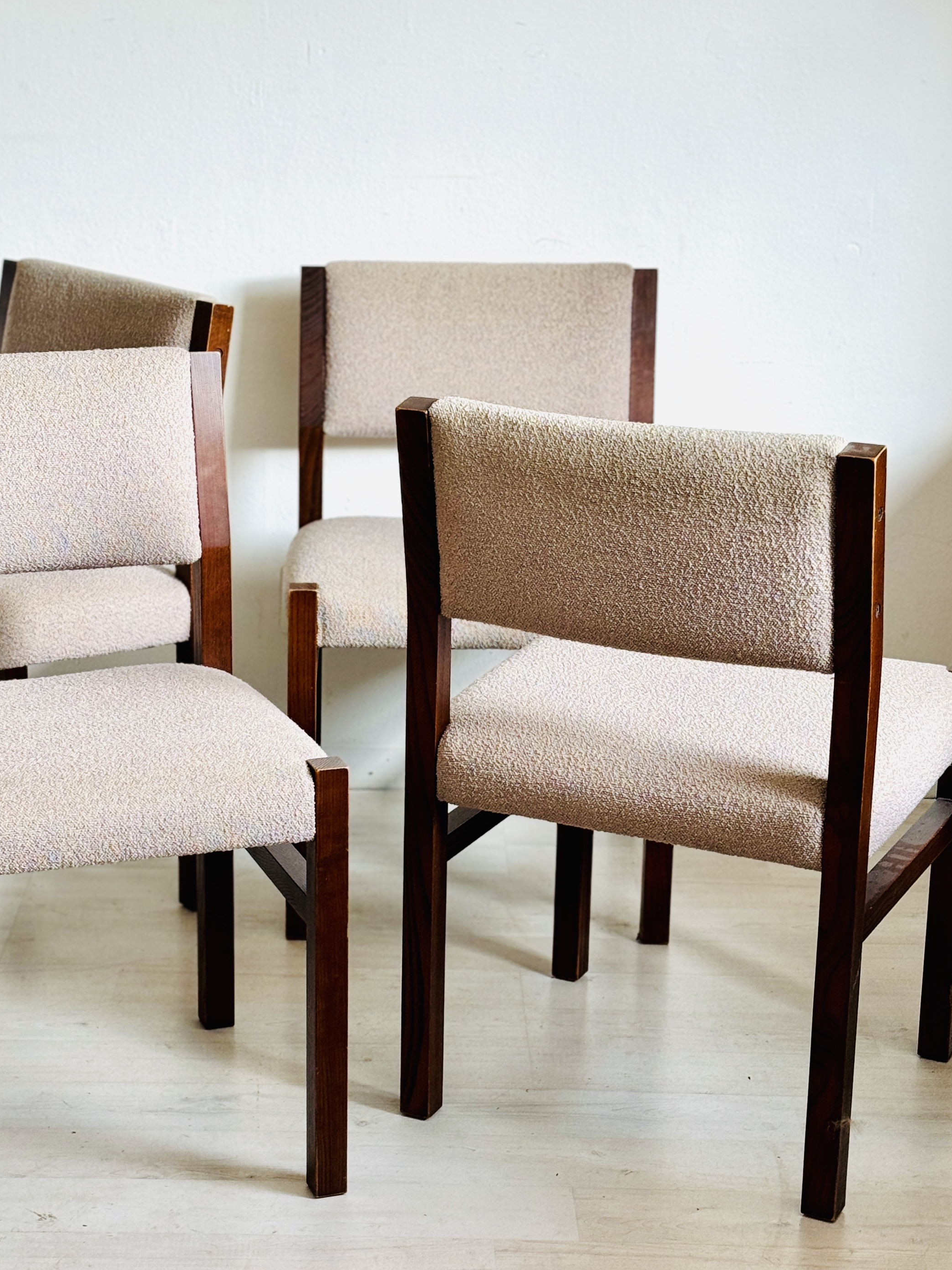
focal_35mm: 67
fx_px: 2457
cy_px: 685
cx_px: 341
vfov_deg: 29.0
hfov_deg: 21.9
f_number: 1.78
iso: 80
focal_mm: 6.76
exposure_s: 1/100
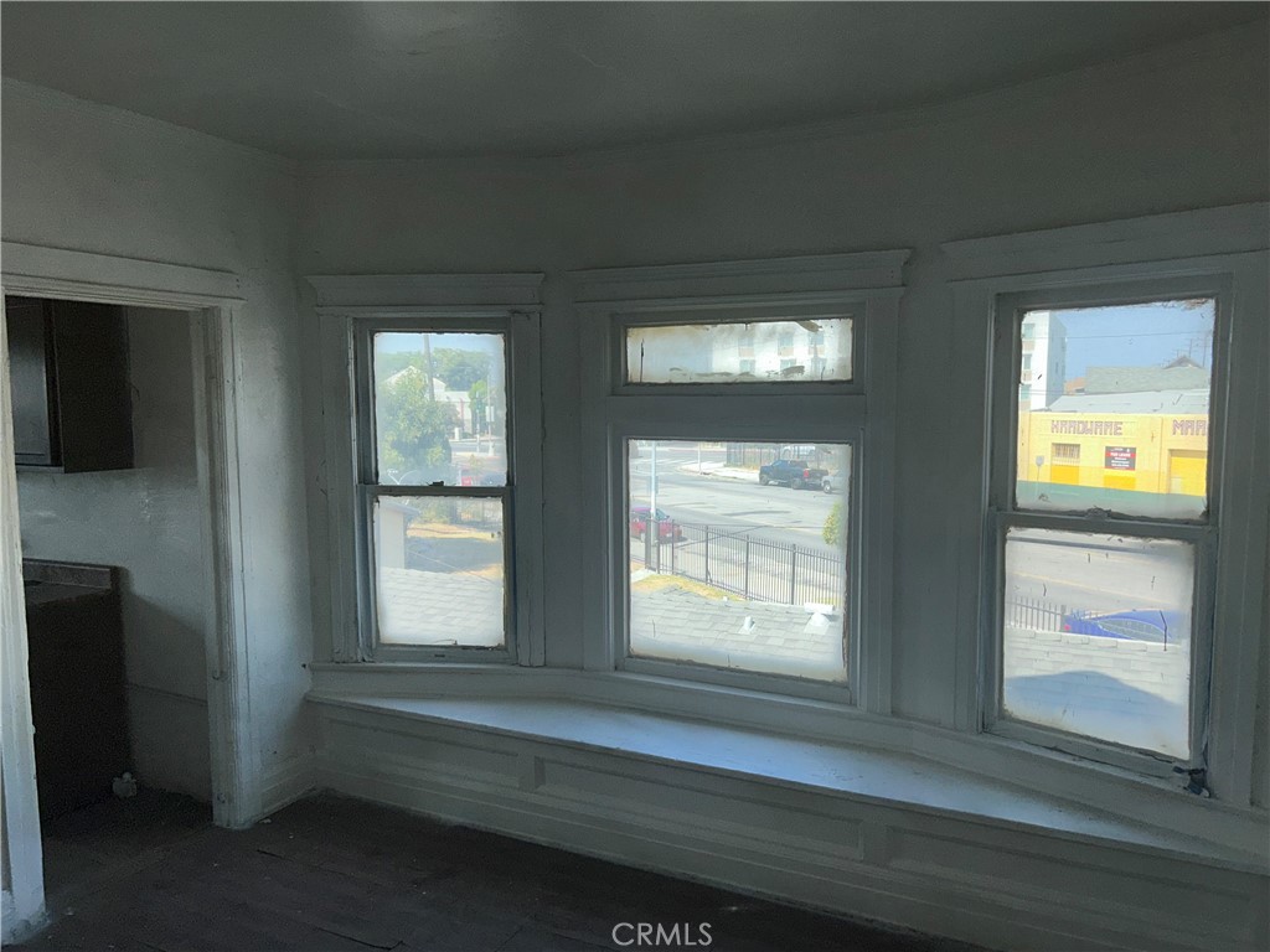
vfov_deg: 53.1
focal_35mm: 26
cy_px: 476
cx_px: 635
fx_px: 954
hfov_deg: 67.3
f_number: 1.5
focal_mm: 5.7
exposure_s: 1/1295
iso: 32
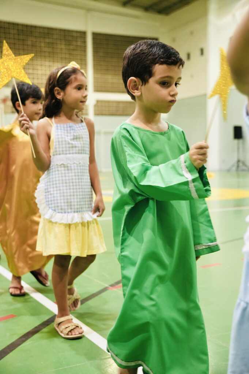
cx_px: 124
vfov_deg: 40.0
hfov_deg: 27.2
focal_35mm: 50
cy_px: 187
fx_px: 514
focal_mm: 33
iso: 1000
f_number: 2.8
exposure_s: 1/125
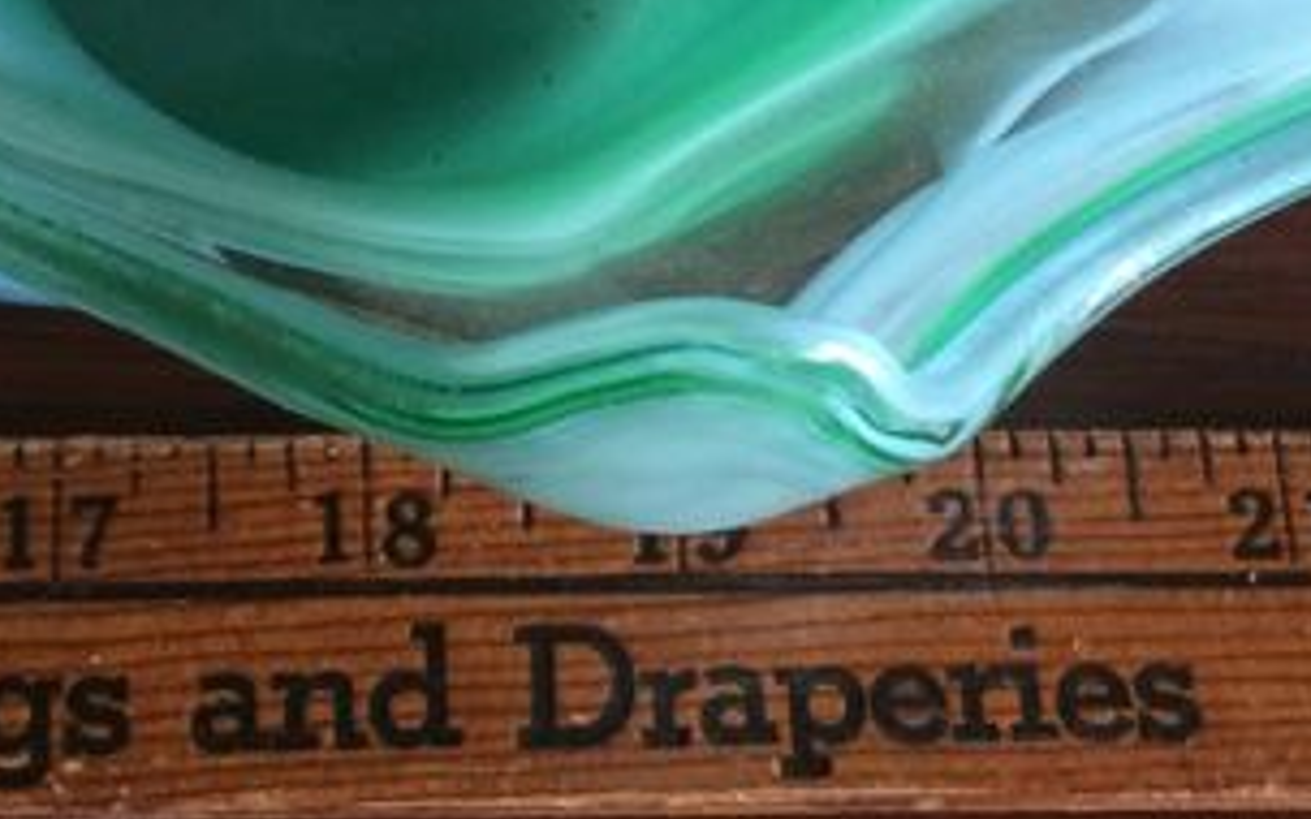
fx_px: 3359
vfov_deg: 13.2
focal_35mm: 94
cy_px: -377
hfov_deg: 22.0
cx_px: 401
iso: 64
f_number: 2.2
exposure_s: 1/30
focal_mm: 4.12
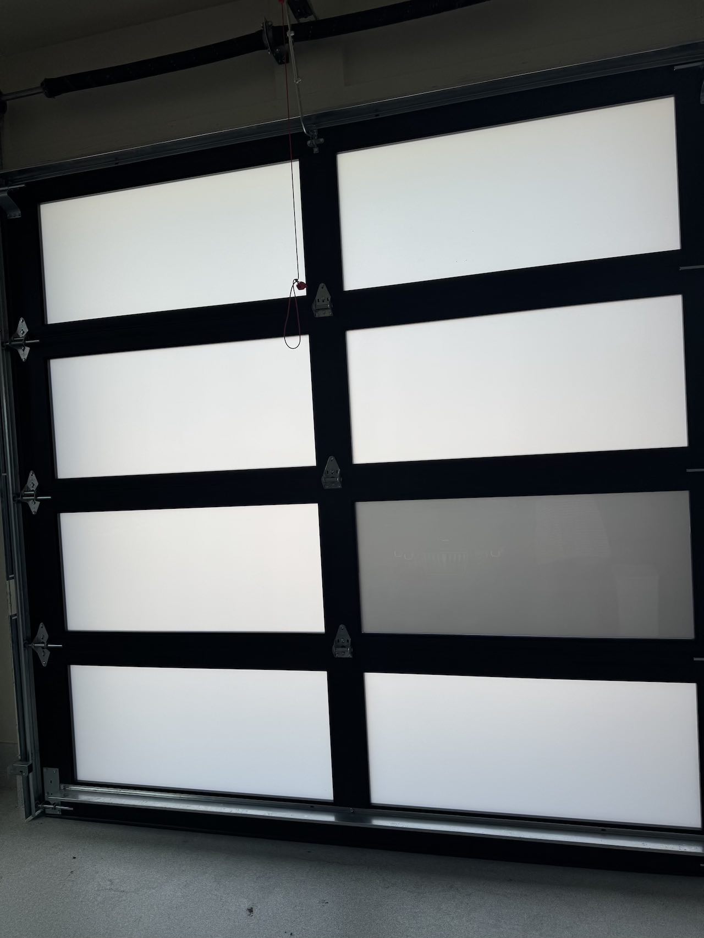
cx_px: 352
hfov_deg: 56.8
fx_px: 651
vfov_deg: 71.6
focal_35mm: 24
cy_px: 469
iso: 80
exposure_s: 1/1767
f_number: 1.78
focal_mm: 6.76
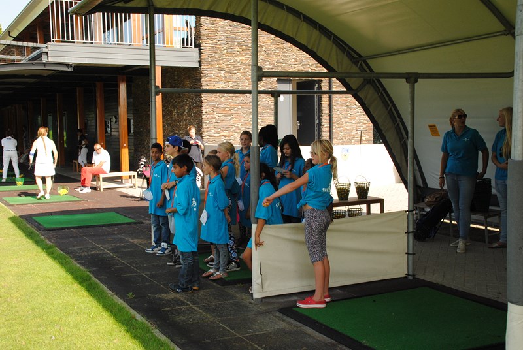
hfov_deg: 41.1
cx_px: 262
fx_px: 698
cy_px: 175
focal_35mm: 48
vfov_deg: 28.2
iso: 400
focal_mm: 32
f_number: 9
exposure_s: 1/320
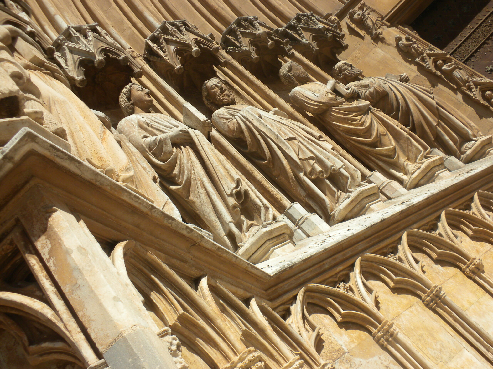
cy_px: 184
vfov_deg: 38.7
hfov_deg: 50.1
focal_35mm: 37
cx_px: 246
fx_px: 527
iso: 64
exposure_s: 1/144
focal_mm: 6.6
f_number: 10
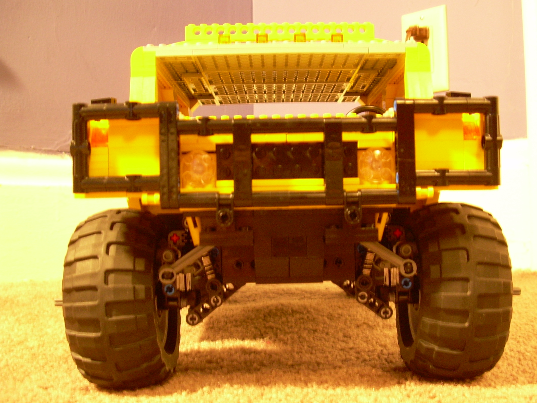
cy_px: 196
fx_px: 636
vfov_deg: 35.1
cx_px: 285
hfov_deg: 45.8
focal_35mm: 41
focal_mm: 6.3
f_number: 2.8
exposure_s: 1/1.2
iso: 200
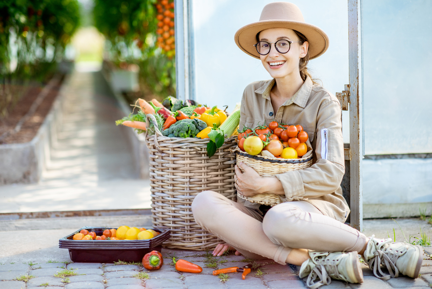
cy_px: 144
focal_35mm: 85
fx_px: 1020
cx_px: 216
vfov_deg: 16.1
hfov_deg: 23.9
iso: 250
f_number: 2.2
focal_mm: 85
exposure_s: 1/2500
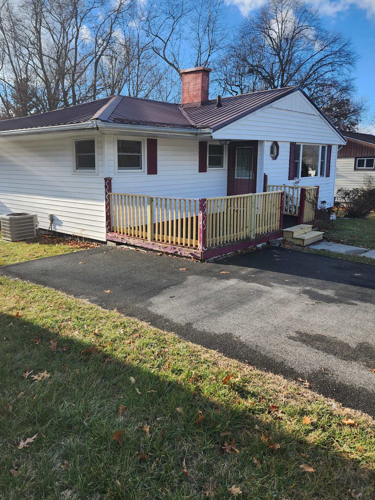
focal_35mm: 27
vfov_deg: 65.1
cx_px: 162
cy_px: 221
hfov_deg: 51.2
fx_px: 390
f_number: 1.8
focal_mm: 5.4
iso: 20
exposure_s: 1/924
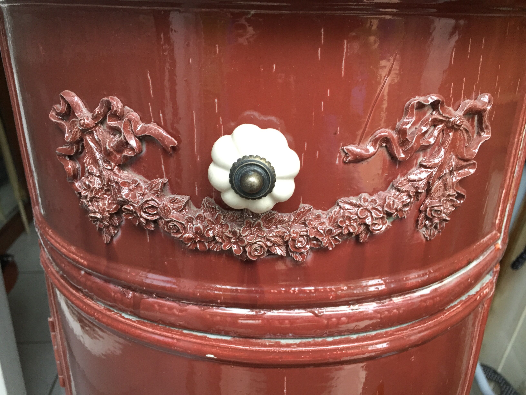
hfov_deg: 61.7
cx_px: 263
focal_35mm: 29
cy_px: 198
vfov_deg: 48.2
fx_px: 441
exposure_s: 1/30
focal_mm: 4.15
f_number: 2.2
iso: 100
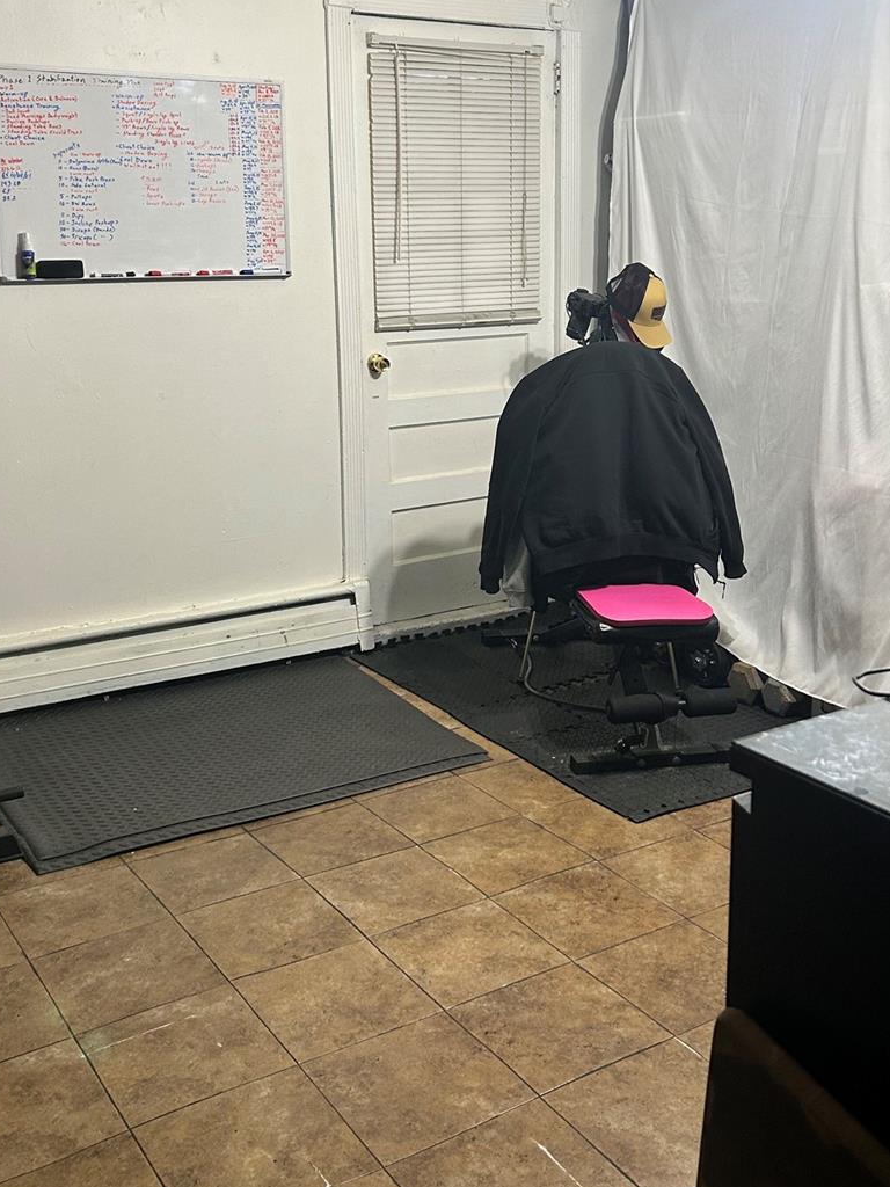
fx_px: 1337
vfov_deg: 47.6
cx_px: 472
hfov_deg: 36.8
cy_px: 472
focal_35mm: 39
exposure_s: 1/60
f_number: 1.5
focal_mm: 5.7
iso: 100
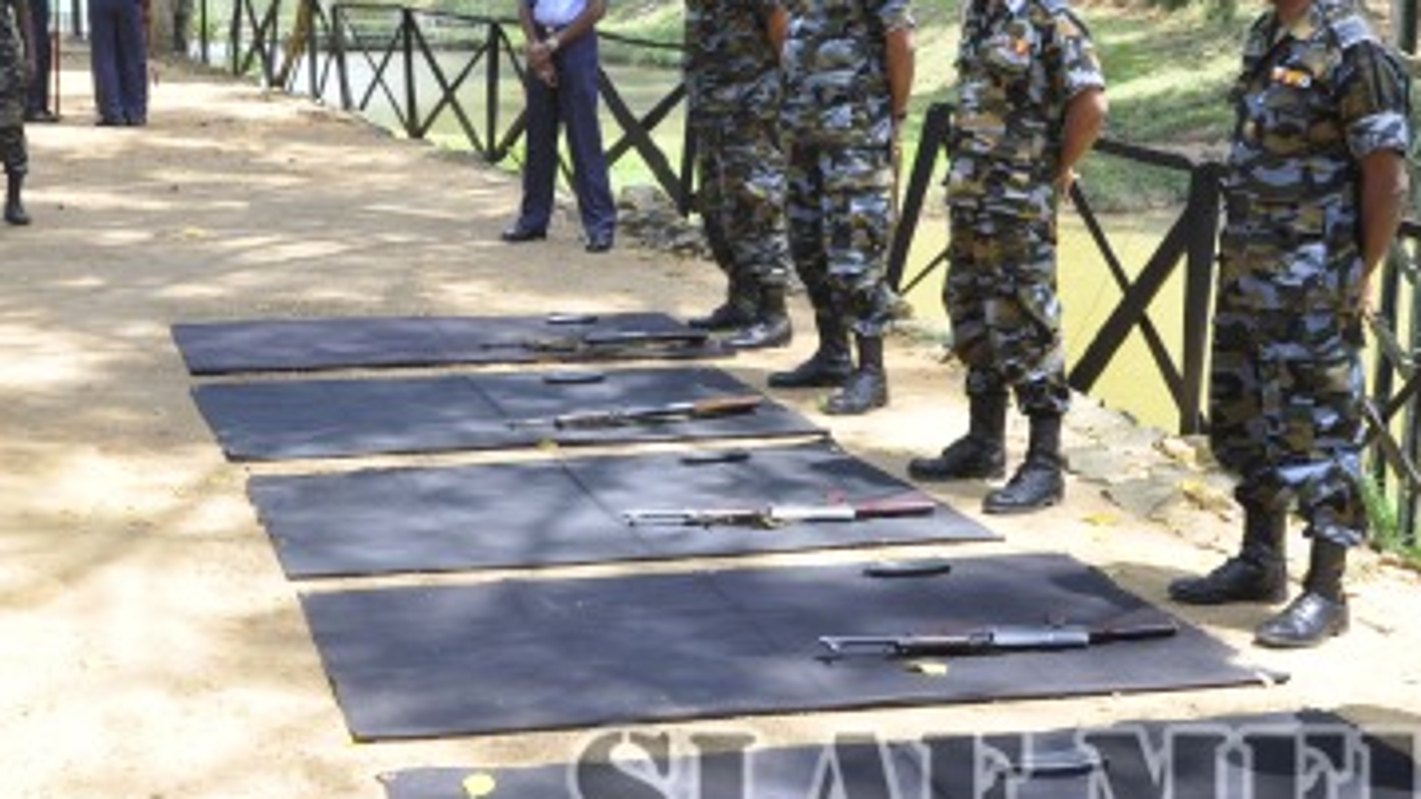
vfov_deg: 19.0
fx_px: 2374
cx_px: 677
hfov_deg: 33.3
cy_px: 249
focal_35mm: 63
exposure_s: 1/100
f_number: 8
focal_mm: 24
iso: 250
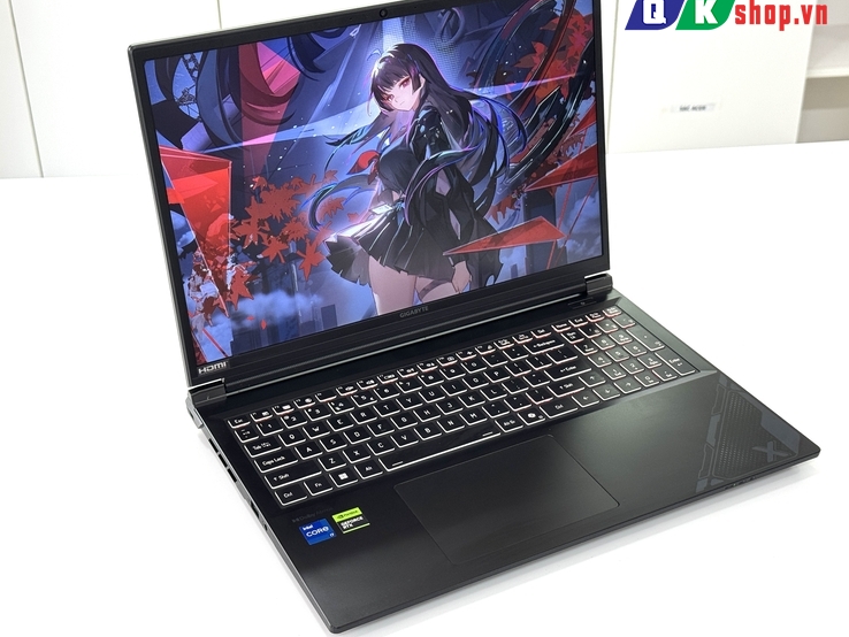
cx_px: 405
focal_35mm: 52
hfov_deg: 36.8
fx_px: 1276
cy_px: 315
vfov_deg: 28.0
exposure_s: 1/100
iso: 64
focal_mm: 6.76
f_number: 1.78
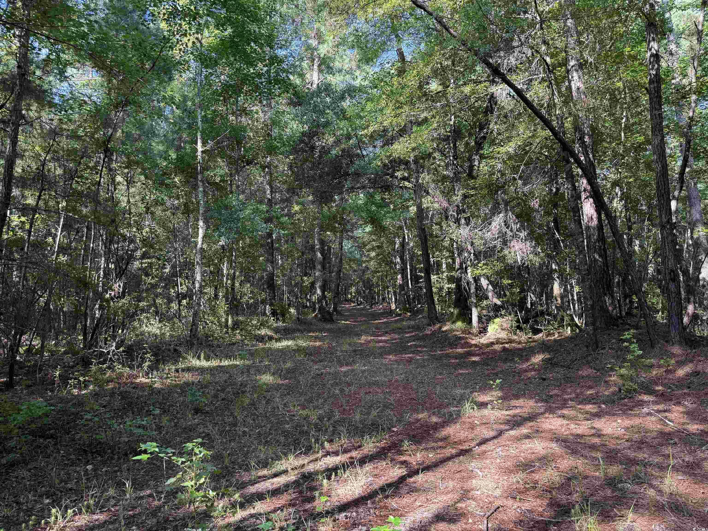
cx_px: 354
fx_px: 491
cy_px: 266
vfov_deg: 56.8
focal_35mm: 24
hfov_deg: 71.6
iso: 100
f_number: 1.78
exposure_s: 1/181
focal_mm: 6.76
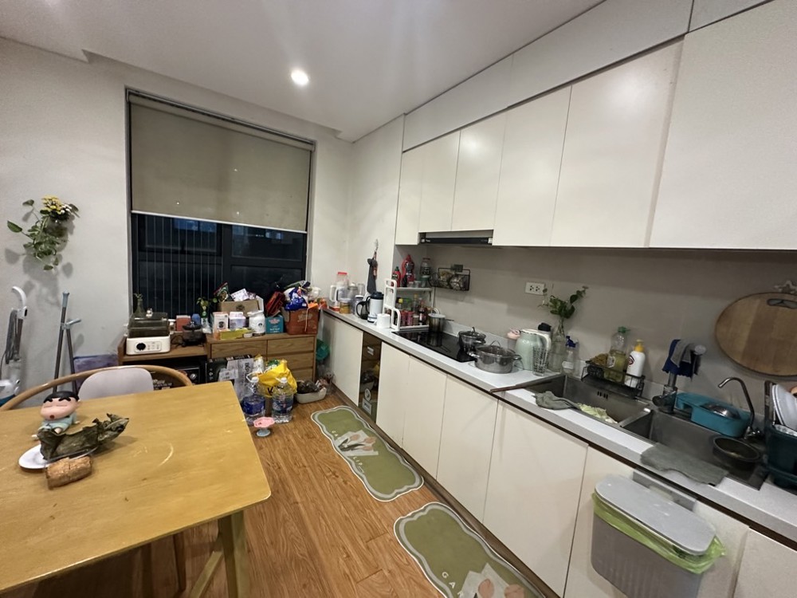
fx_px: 322
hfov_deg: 102.1
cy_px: 299
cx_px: 398
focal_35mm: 14
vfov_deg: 85.7
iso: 400
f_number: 2.2
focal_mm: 2.22
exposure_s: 1/50
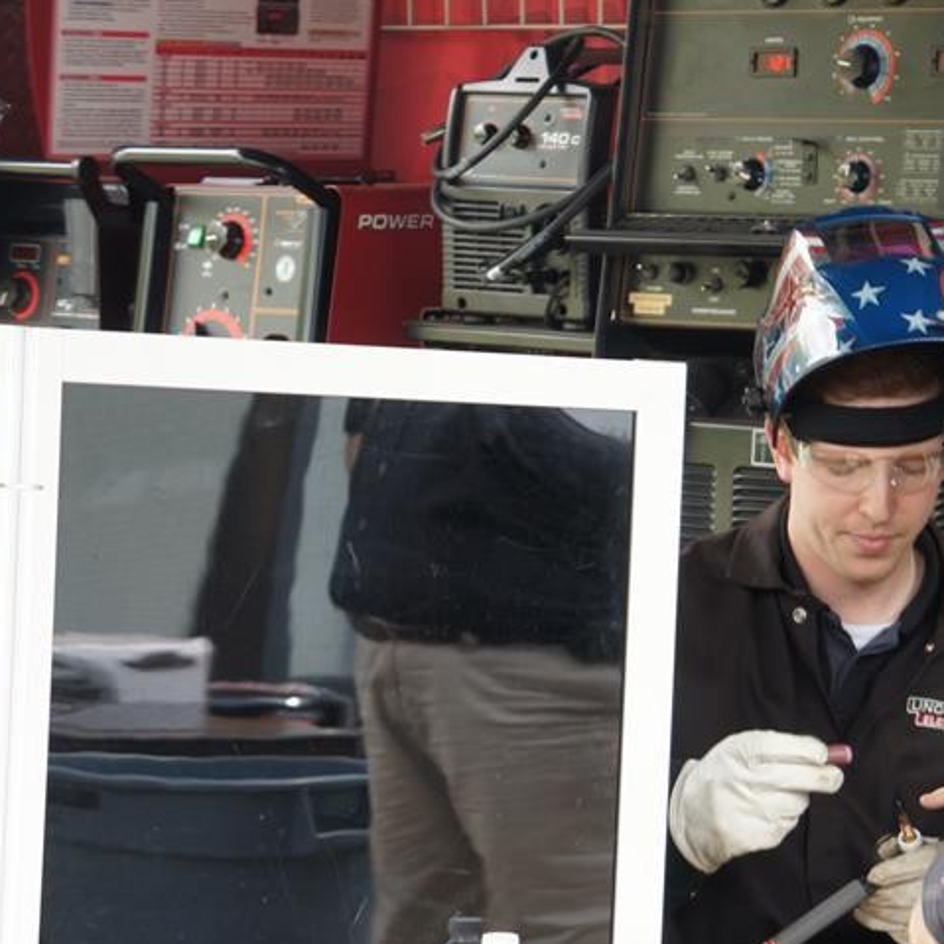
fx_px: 4286
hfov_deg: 12.4
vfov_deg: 12.6
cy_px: 571
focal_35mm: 139
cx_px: 985
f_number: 5.6
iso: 200
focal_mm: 51
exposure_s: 1/80
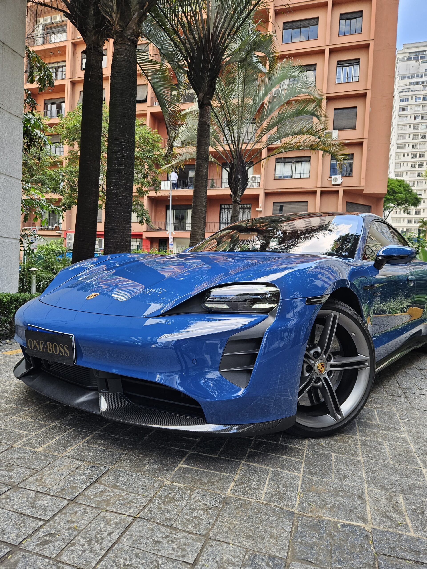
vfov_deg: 73.9
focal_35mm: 23
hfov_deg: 58.9
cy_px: 284
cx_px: 214
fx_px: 378
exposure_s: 1/200
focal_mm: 5.4
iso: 40
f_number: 1.8
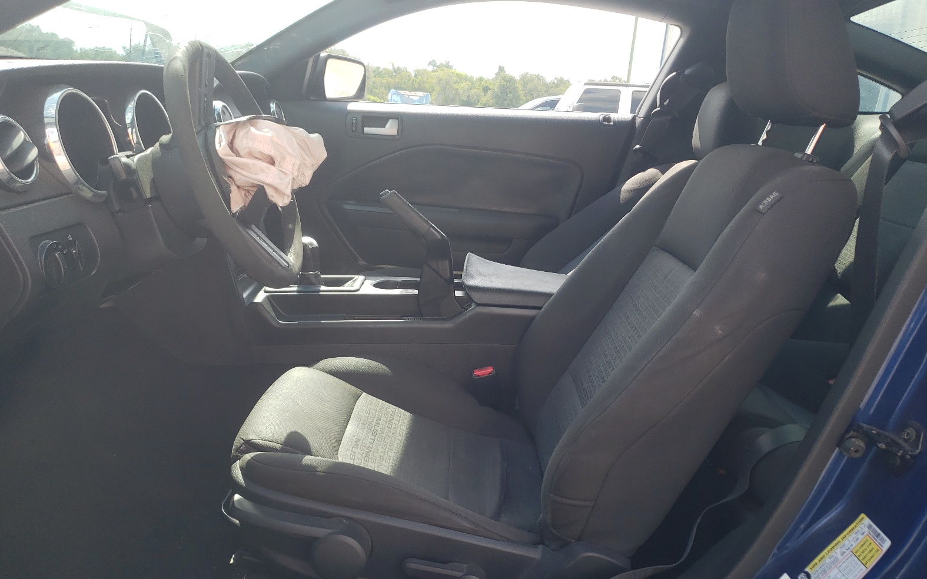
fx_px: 707
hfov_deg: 66.5
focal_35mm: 28
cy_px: 330
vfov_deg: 44.4
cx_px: 458
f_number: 1.5
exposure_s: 1/667
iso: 50
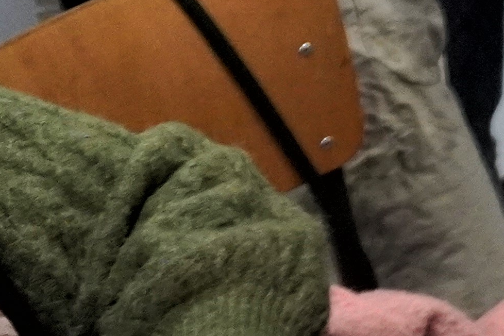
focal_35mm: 184
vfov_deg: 7.4
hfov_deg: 9.4
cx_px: 1387
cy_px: -112
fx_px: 2576
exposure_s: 1/160
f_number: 4
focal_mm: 20
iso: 2000
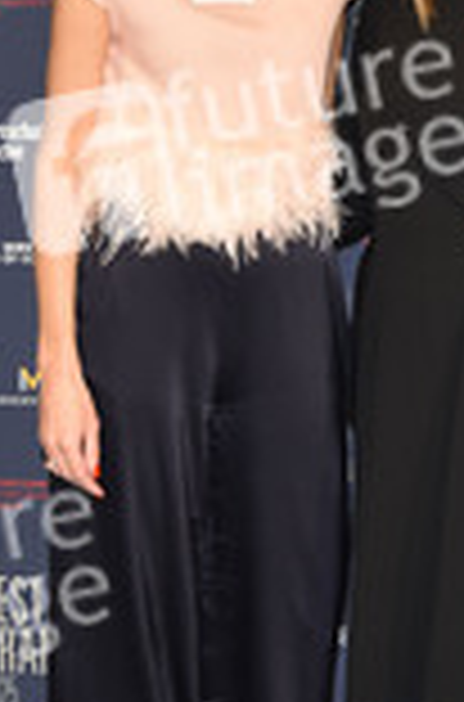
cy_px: 374
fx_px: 2102
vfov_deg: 19.0
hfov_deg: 12.5
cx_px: 369
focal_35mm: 108
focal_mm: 42
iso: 1250
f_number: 7.1
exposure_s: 1/200
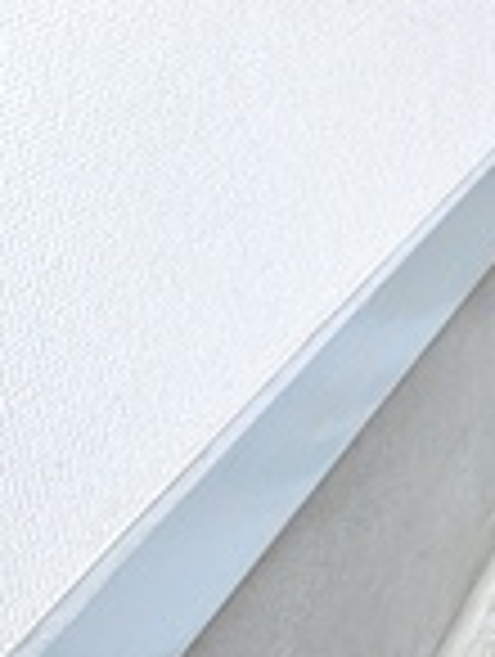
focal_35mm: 67
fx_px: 1274
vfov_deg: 26.1
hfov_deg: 16.0
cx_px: 1048
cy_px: -112
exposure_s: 1/100
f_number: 2.2
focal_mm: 1.83
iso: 202
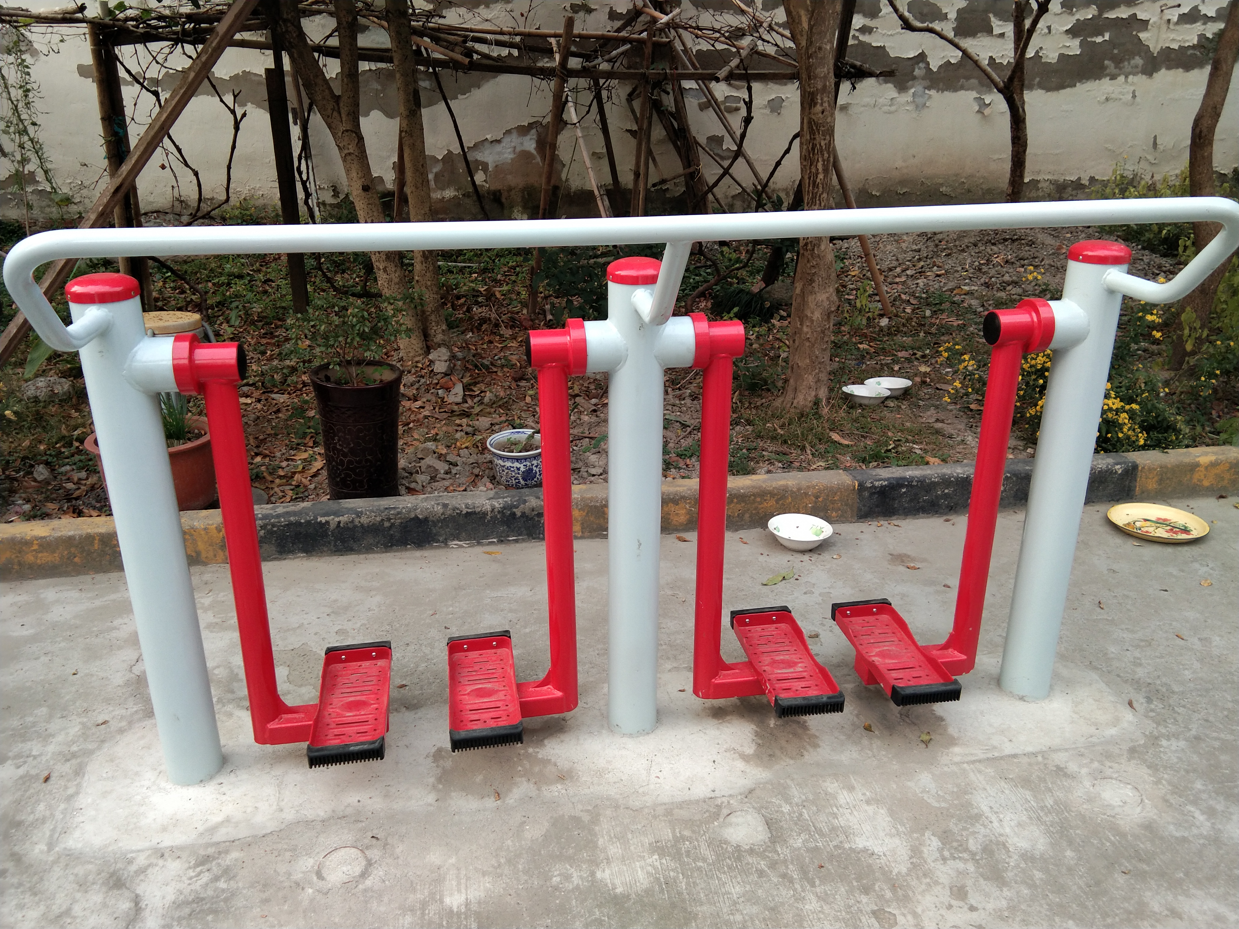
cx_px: 620
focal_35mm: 31
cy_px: 464
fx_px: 1110
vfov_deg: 45.4
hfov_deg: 58.4
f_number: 2.2
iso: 160
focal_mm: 3.69
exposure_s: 1/50
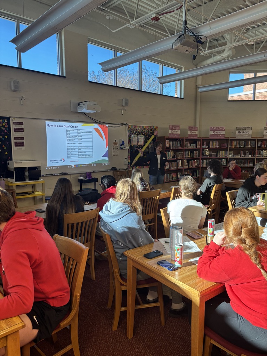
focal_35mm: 26
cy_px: 178
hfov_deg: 53.1
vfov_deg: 67.3
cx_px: 134
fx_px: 267
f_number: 1.6
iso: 100
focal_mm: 5.96
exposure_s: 1/120
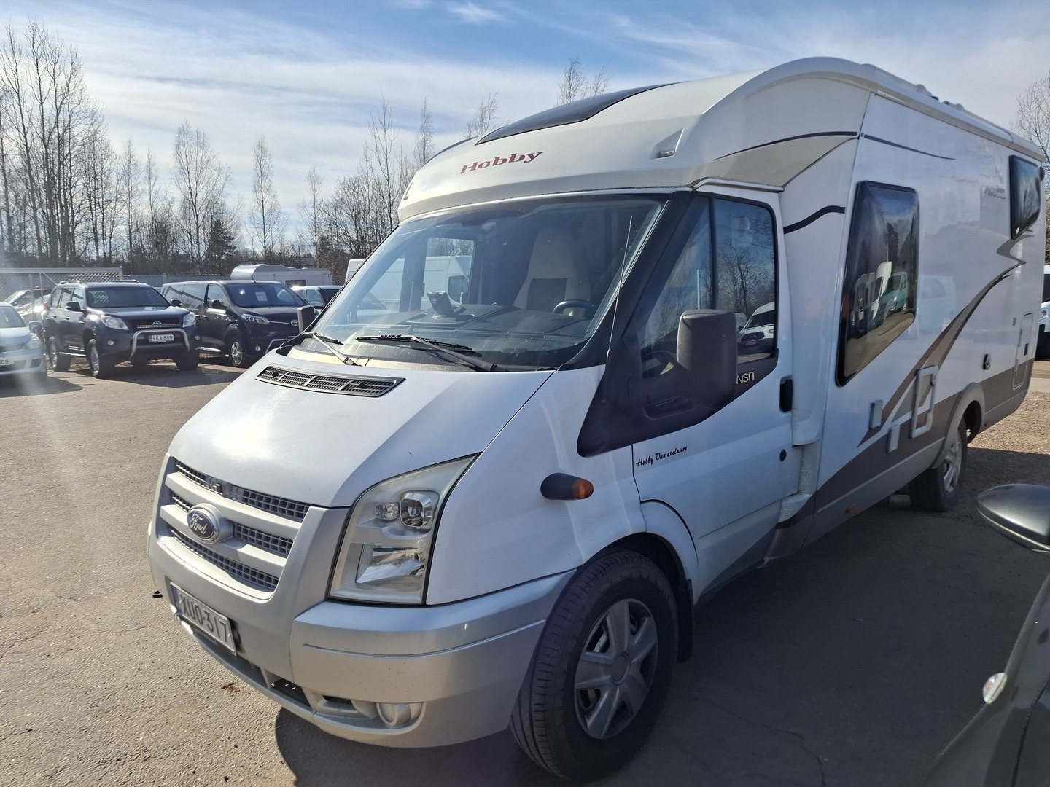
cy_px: 394
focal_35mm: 23
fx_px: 698
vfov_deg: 58.9
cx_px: 525
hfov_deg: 73.9
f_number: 1.8
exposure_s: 1/2137
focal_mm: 5.54
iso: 50
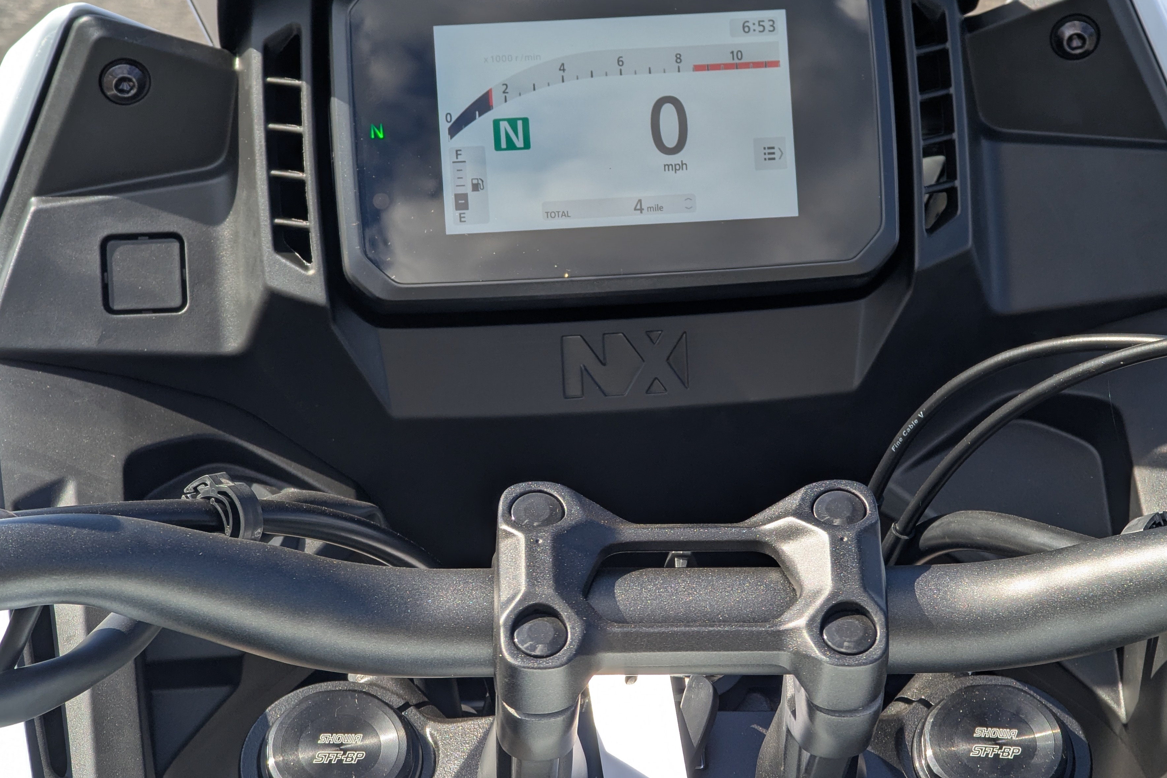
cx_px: 661
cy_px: 417
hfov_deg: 16.1
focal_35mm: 127
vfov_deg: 10.8
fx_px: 4117
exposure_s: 1/226
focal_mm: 19
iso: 30
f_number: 3.5
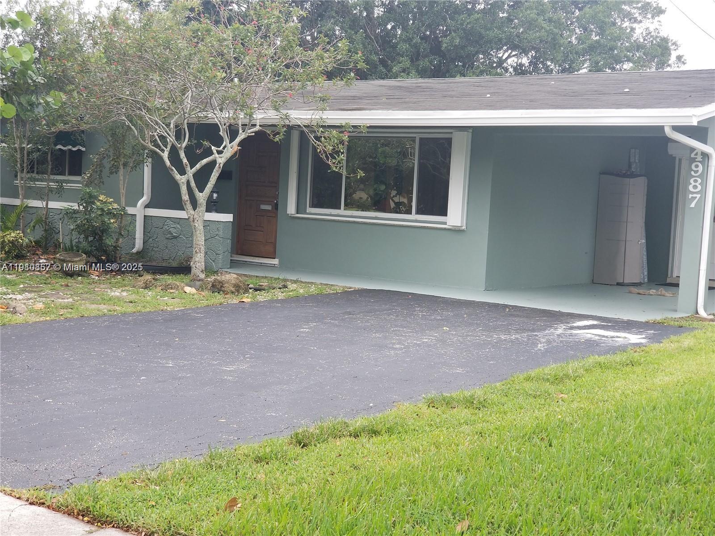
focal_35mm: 52
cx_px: 358
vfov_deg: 28.0
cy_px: 268
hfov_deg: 36.8
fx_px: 1074
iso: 25
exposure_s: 1/180
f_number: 2.4
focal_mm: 6
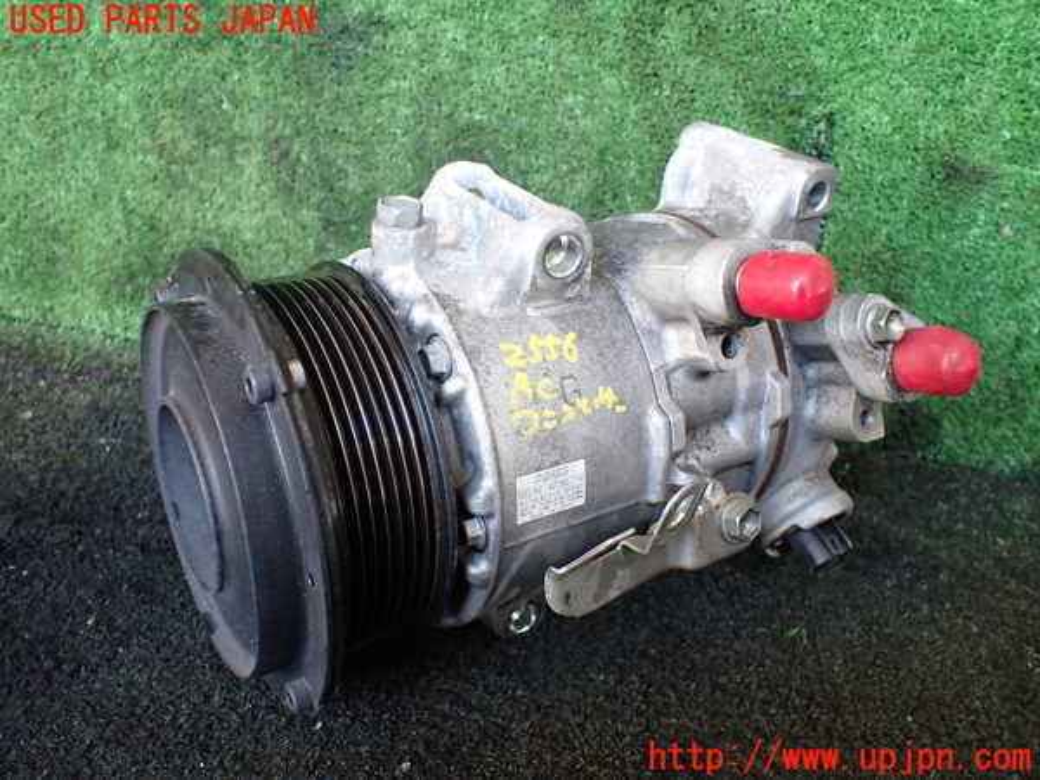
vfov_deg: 46.8
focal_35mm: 30
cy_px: 390
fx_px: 901
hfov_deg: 60.0
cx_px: 520
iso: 400
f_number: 2.3
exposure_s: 1/125
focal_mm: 5.4
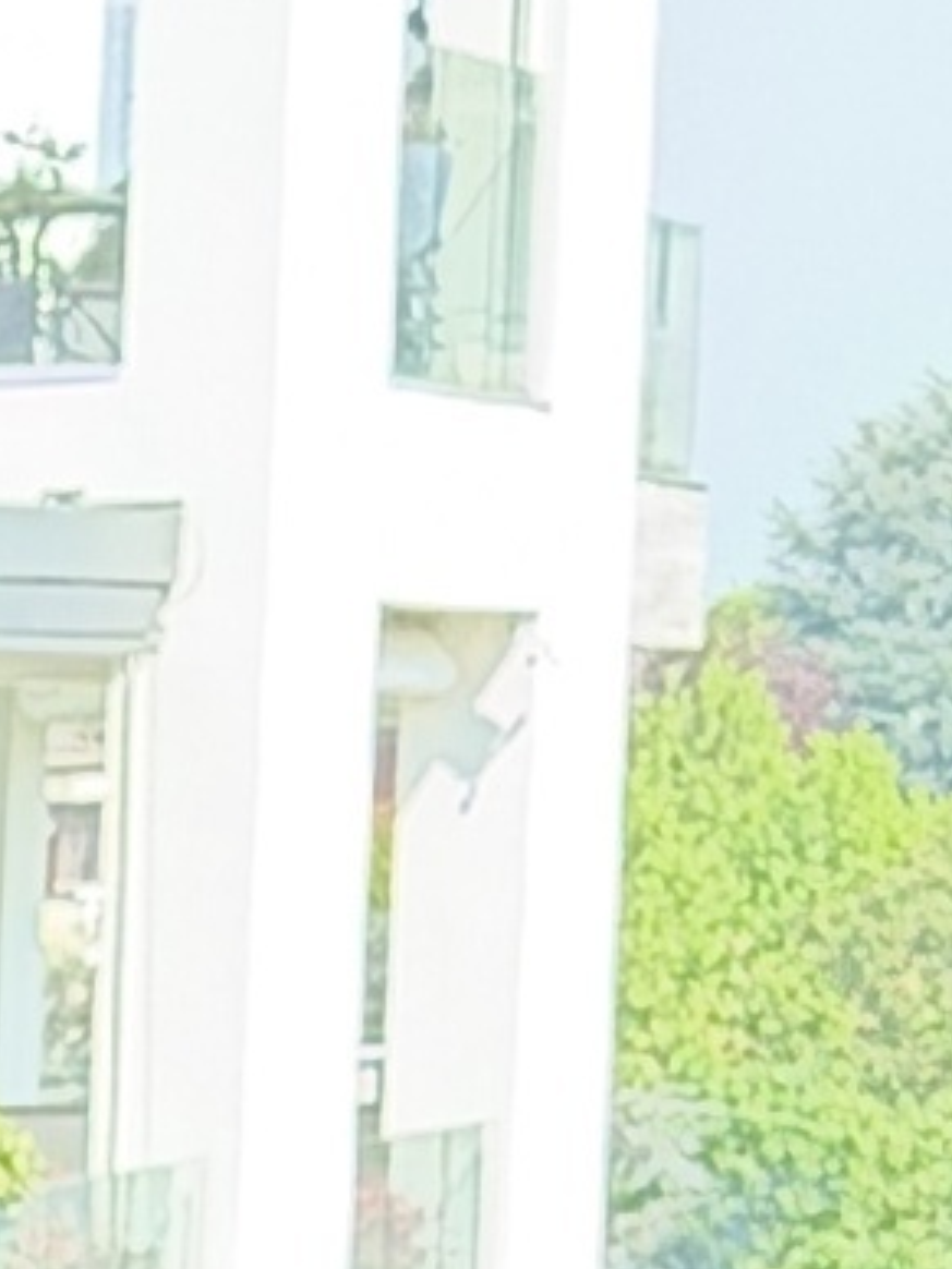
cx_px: -2113
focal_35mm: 317
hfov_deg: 4.5
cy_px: 3222
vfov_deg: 6.0
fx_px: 11624
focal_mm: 6.76
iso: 200
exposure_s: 1/223
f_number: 1.78
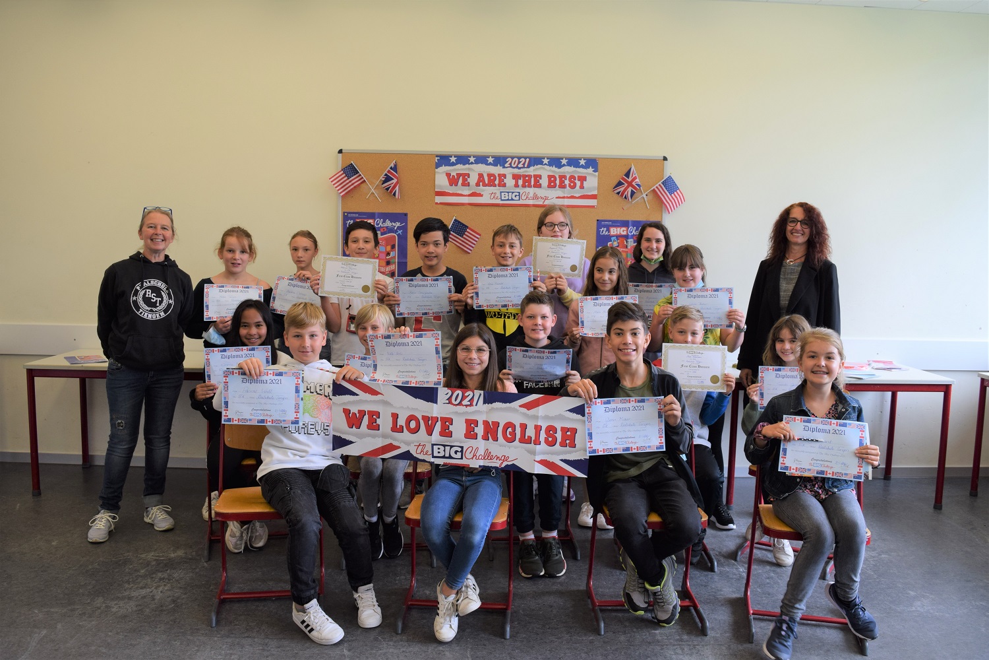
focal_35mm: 27
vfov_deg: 47.9
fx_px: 742
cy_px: 330
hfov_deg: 67.4
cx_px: 494
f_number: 5.6
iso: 400
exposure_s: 1/125
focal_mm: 18
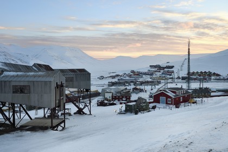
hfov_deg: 54.4
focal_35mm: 35
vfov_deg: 37.9
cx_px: 114
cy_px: 76
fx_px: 222
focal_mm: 35
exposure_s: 1/125
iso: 200
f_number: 7.1
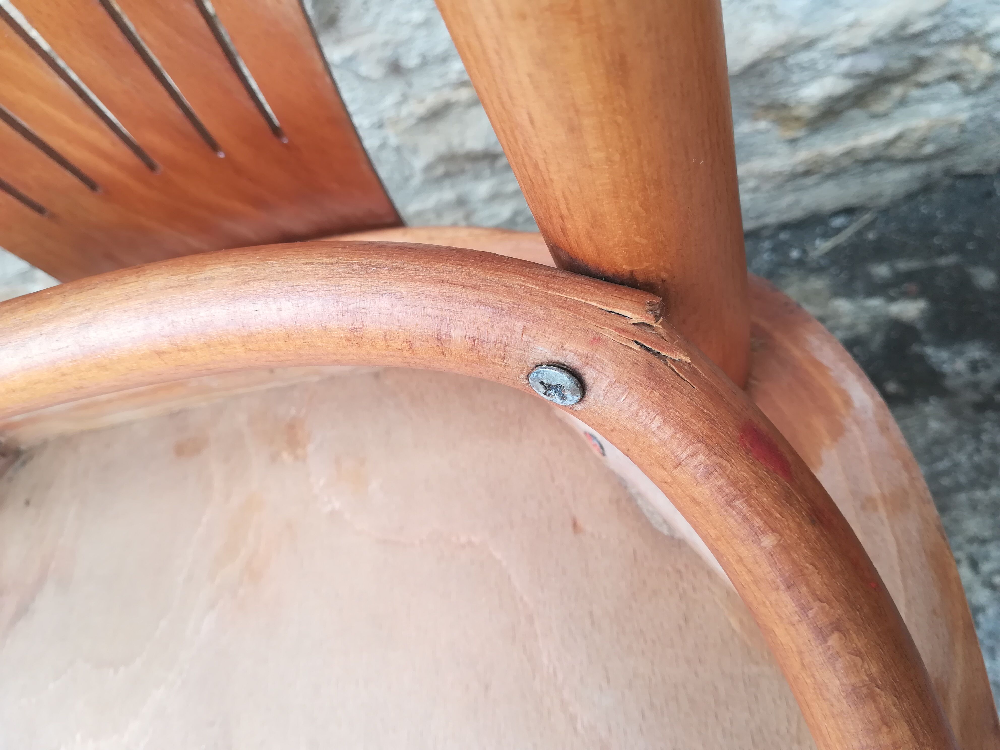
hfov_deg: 67.3
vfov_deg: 53.1
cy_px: 375
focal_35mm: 26
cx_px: 500
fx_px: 751
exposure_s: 1/104
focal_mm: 3.83
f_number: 2.2
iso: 50
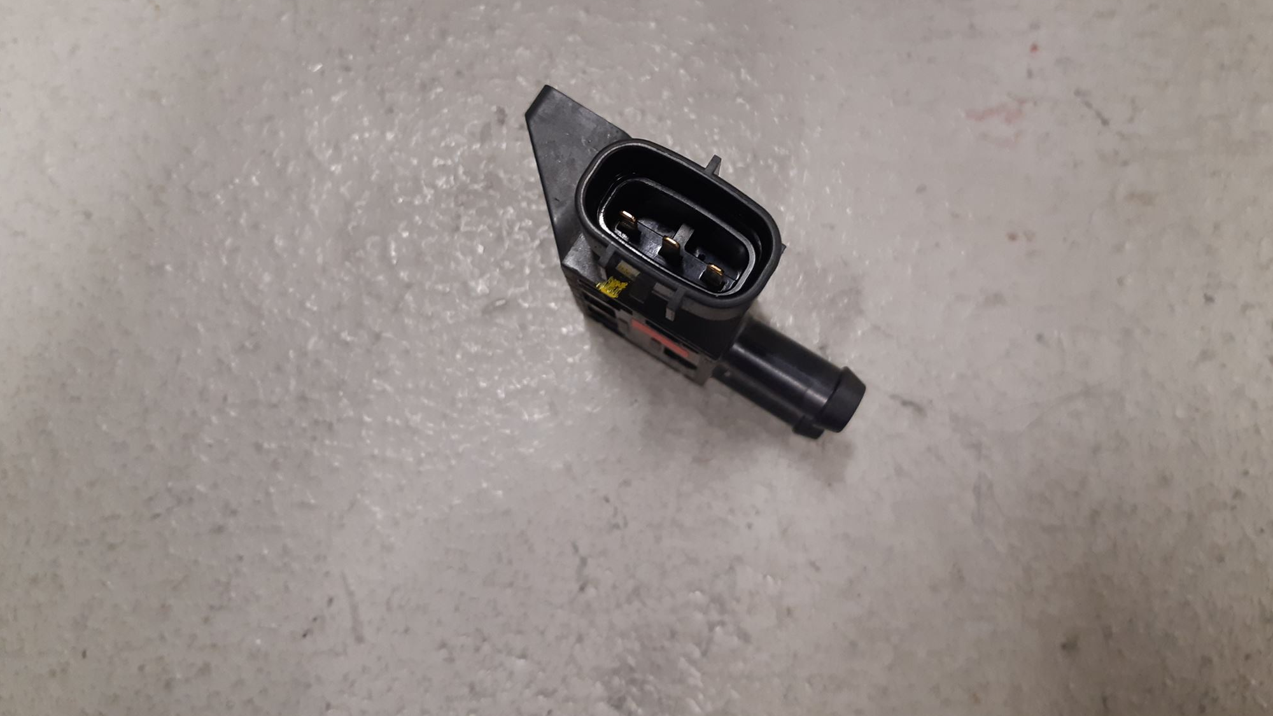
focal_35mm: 29
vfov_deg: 39.7
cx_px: 649
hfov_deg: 66.1
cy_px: 245
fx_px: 979
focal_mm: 3.93
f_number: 1.7
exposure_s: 1/50
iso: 160
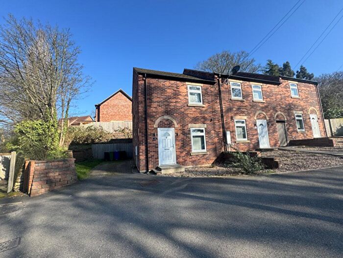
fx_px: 139
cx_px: 172
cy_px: 129
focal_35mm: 14
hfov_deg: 102.1
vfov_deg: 85.7
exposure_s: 1/910
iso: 50
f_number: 2.2
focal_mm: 2.22
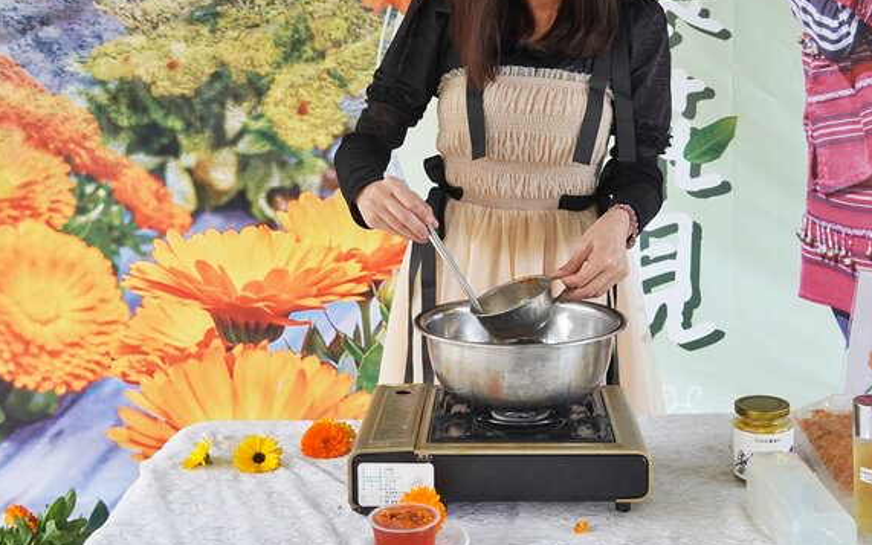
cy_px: 179
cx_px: 473
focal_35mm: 48
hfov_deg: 42.0
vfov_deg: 26.8
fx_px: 1135
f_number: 4.5
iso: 640
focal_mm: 21
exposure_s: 1/125
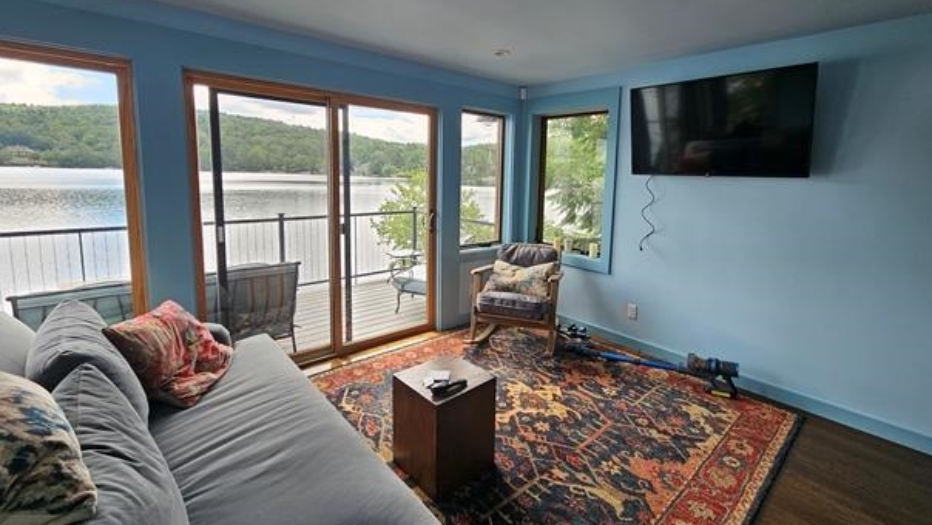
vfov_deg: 69.9
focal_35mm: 15
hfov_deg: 102.9
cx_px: 492
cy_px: 213
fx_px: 371
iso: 50
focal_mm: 2.2
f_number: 2.2
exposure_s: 1/182
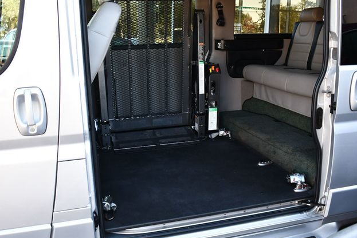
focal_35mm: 37
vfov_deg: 36.0
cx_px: 179
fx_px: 367
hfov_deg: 51.9
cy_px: 121
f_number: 3.5
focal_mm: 18
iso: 560
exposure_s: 1/250
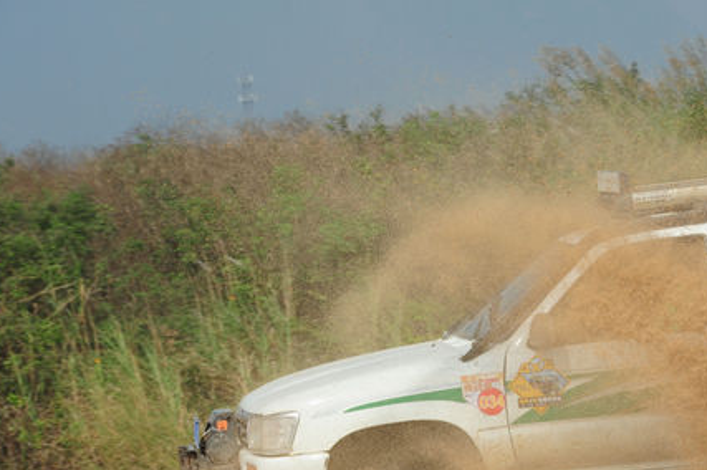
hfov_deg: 6.3
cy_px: 357
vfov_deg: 4.2
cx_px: 528
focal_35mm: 328
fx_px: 6436
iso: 400
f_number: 14
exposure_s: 1/400
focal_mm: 200
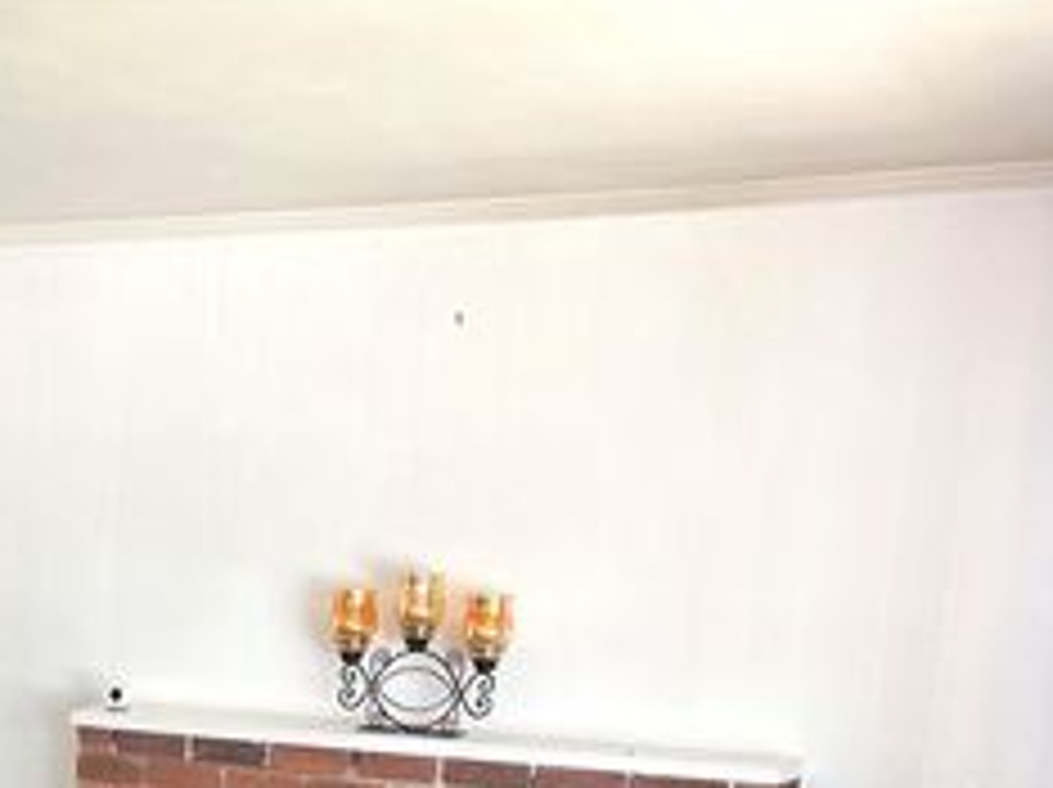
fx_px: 2006
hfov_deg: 27.6
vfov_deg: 20.6
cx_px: -9
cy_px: 979
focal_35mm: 66
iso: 80
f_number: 1.5
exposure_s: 1/60
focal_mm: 5.7
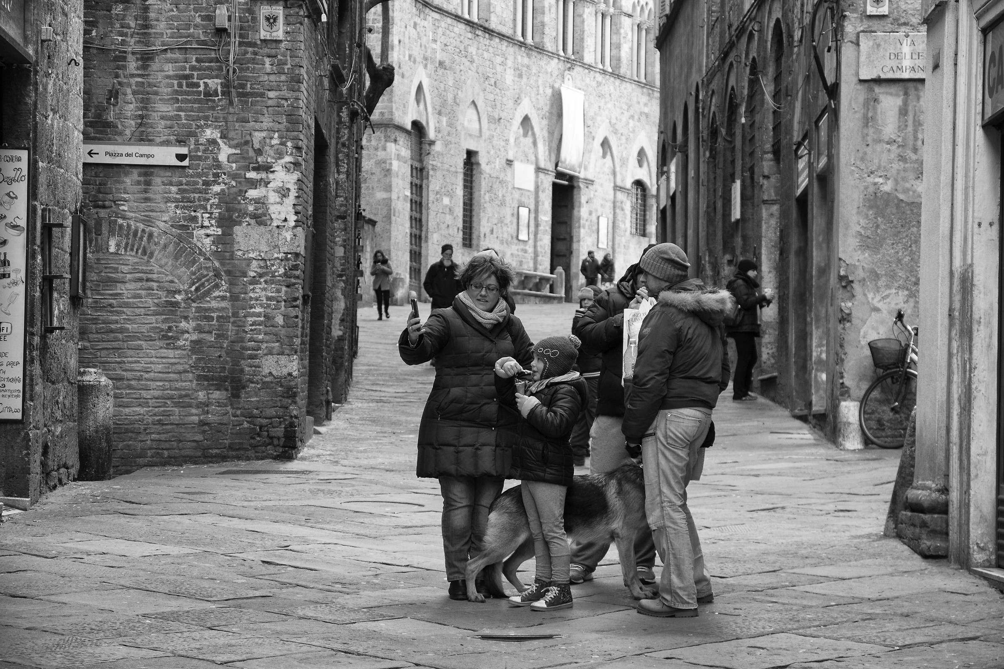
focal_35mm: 104
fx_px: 2900
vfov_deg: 13.2
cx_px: 502
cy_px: 334
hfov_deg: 19.6
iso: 800
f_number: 5.6
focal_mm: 68
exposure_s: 1/60
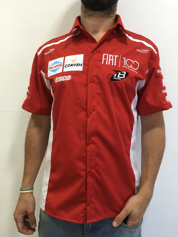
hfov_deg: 48.2
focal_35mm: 29
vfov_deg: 61.7
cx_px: 89
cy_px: 118
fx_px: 199
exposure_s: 1/33
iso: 50
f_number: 2.2
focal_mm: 4.15
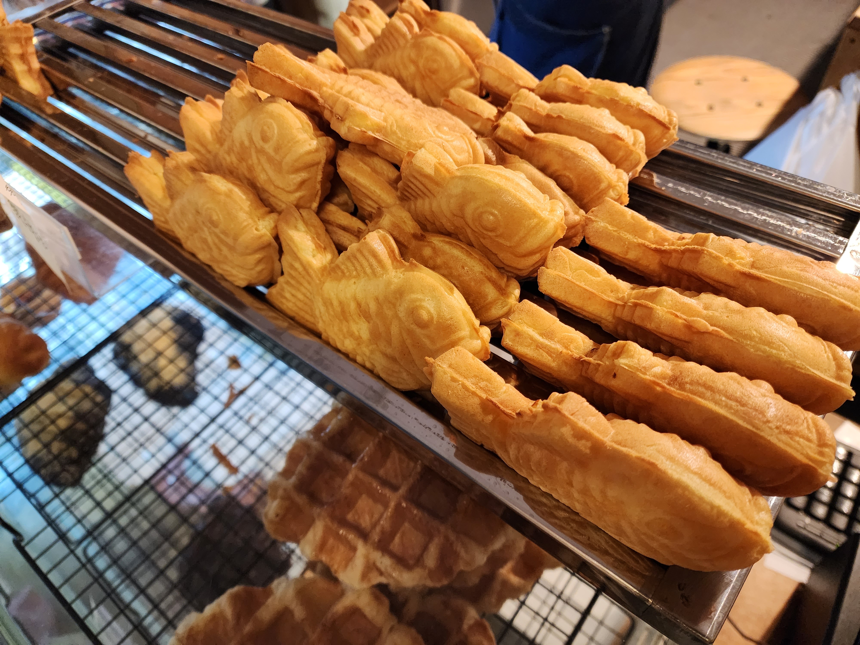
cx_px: 430
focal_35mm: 23
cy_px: 322
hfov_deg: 73.9
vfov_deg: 58.9
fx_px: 571
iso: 1000
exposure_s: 1/120
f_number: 1.8
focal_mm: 6.4
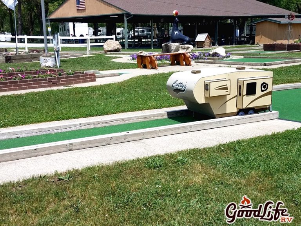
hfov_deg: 67.3
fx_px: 226
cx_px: 150
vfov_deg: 53.1
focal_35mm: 26
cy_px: 113
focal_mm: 4.2
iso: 40
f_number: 1.7
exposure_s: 1/2976
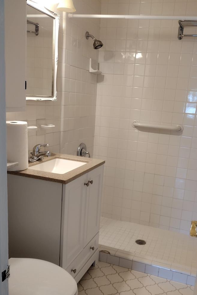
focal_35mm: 34
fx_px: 279
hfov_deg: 38.7
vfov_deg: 55.6
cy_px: 166
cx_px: 121
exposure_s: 1/40
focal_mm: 4.71
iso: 219
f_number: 1.7
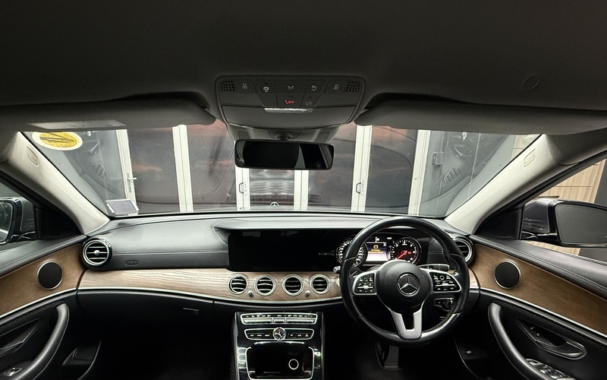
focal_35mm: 19
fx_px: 314
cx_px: 276
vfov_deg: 60.6
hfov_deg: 87.8
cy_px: 257
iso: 640
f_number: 2.2
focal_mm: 2.22
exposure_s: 1/55
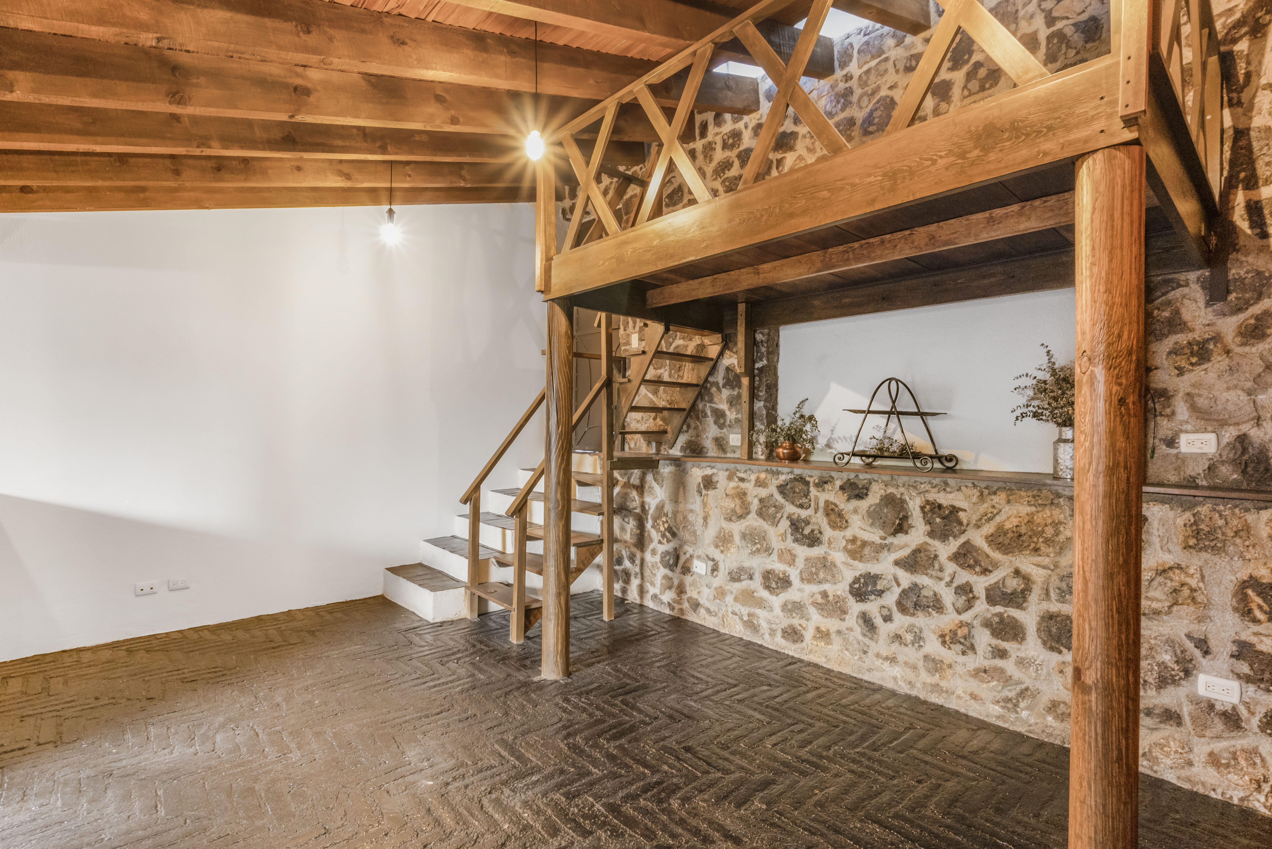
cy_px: 424
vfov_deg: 72.1
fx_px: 583
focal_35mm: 16
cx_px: 636
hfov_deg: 95.0
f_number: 8
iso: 1000
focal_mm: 11
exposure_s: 1/2
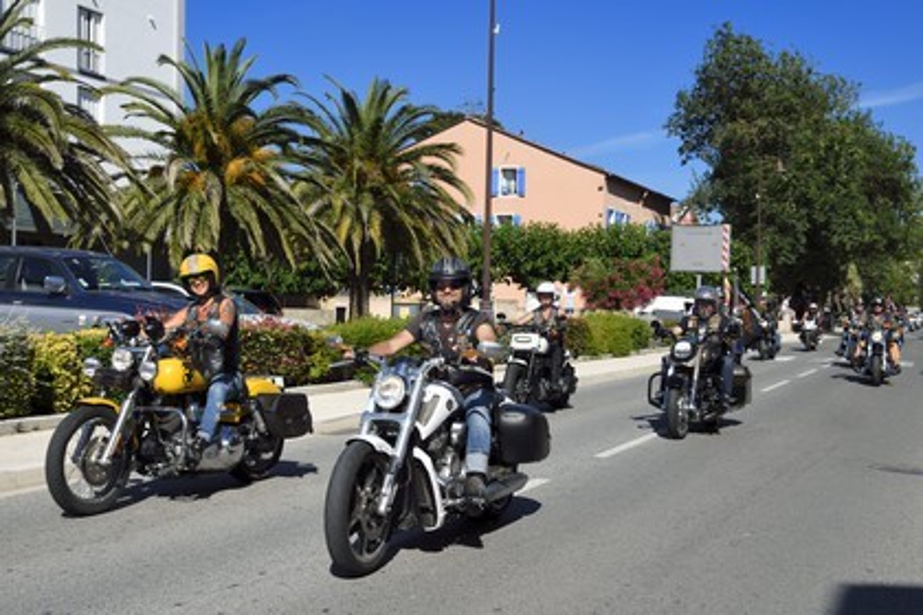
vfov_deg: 30.5
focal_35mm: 44
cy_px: 308
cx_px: 462
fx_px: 1128
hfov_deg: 44.5
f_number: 16
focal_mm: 44
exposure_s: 1/250
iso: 200
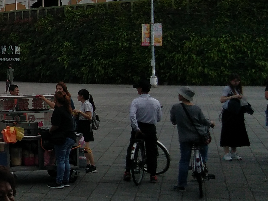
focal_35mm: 87
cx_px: -146
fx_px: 673
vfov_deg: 16.9
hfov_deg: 19.4
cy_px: 66
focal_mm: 3.46
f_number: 2.2
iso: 100
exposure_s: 1/1049
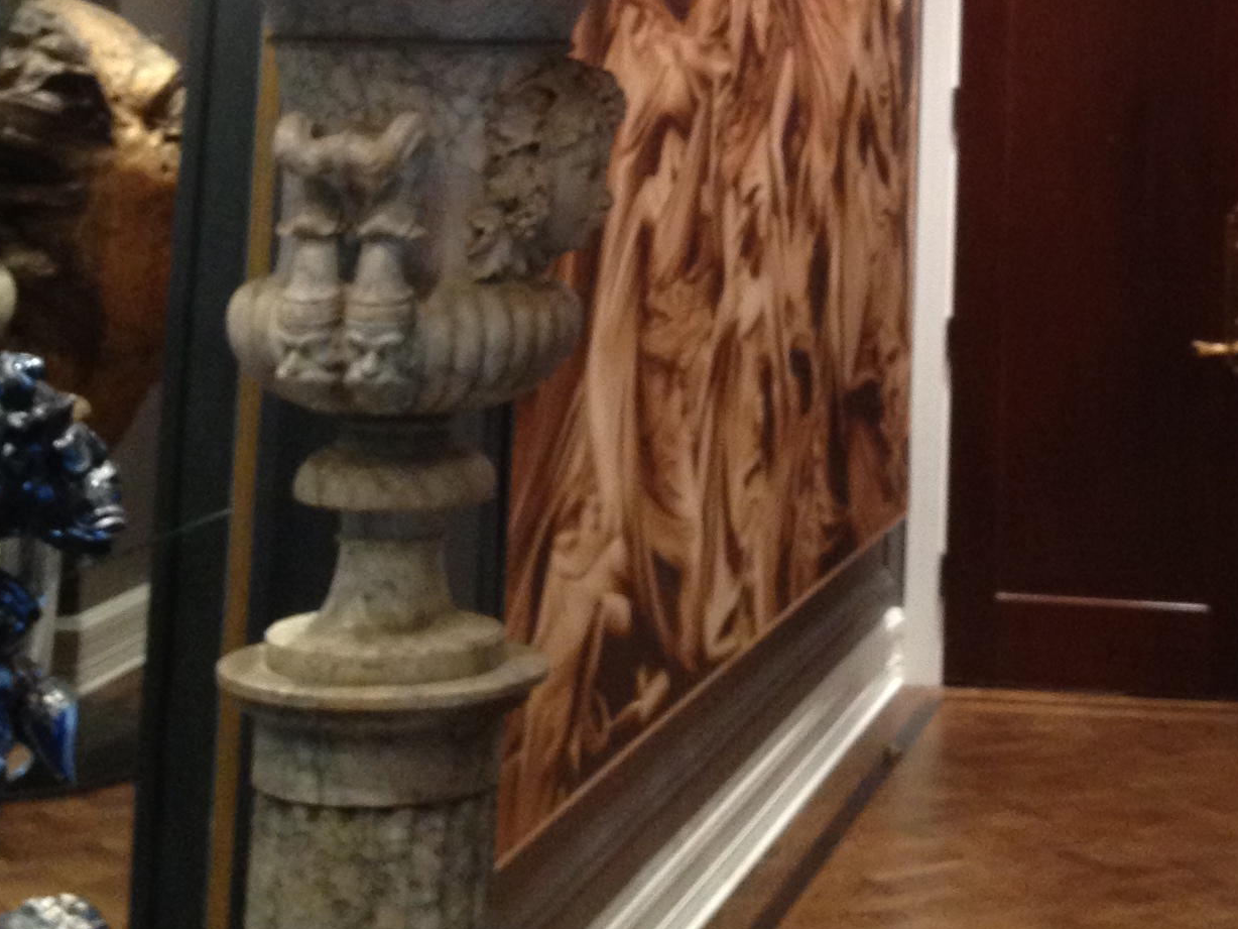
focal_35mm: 93
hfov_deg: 20.8
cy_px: -462
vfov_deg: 14.8
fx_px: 3326
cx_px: 1033
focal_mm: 4.28
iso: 200
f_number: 2.4
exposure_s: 1/20
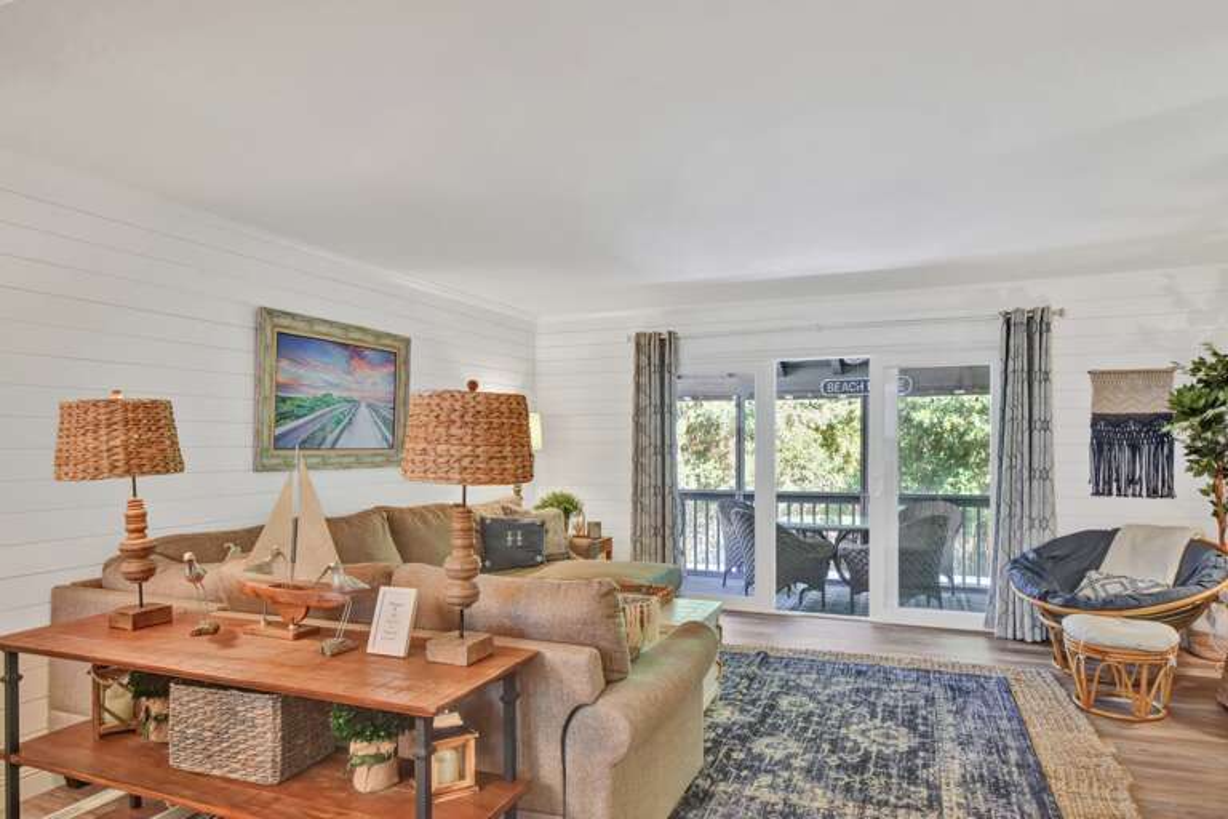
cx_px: 614
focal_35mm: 21
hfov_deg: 81.2
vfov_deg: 59.5
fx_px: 716
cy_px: 410
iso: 400
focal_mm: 14
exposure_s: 1/4
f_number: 8
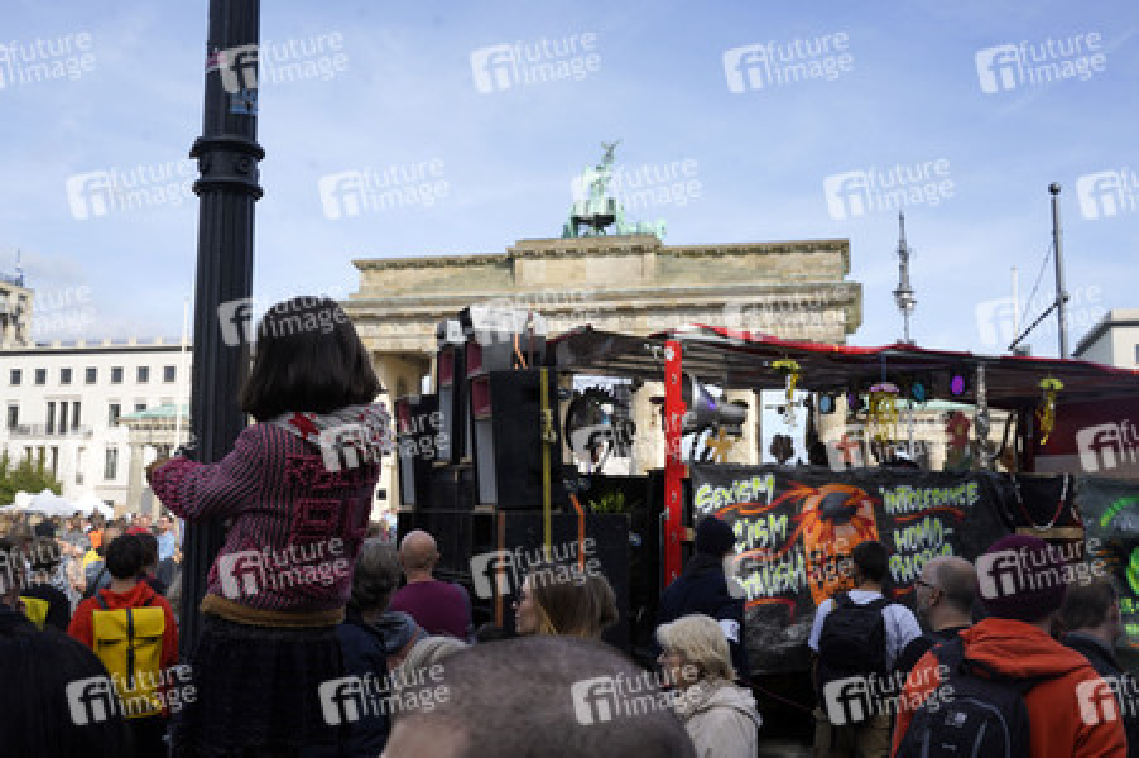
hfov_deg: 51.9
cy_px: 379
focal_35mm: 37
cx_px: 570
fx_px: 1170
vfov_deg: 35.9
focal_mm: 37
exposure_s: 1/400
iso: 160
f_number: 9
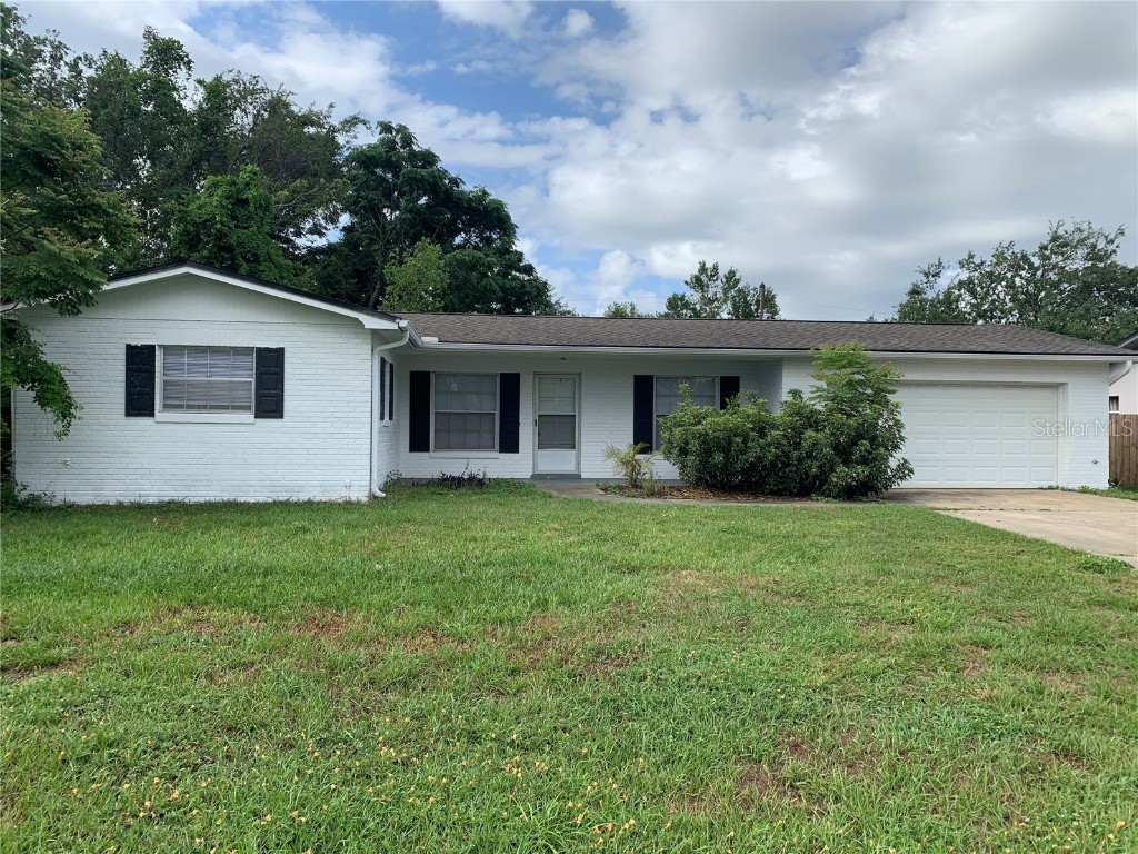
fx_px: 855
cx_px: 569
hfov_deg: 67.3
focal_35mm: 26
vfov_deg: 53.1
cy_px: 427
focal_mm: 4.25
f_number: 1.8
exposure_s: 1/1953
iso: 25
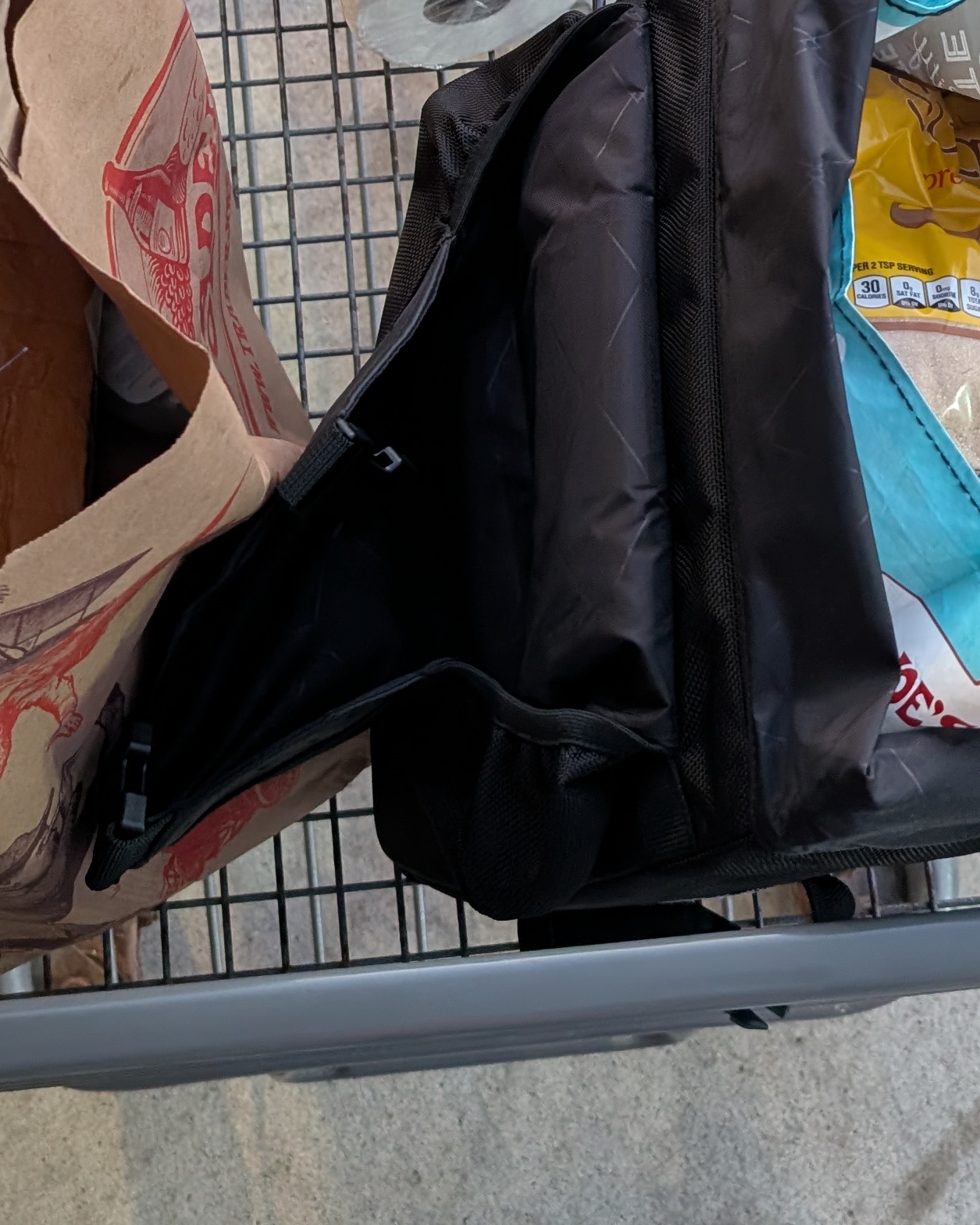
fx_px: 2212
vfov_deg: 29.2
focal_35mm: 61
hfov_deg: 25.0
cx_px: 500
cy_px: 40
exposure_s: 1/120
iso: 913
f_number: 1.68
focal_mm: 6.9
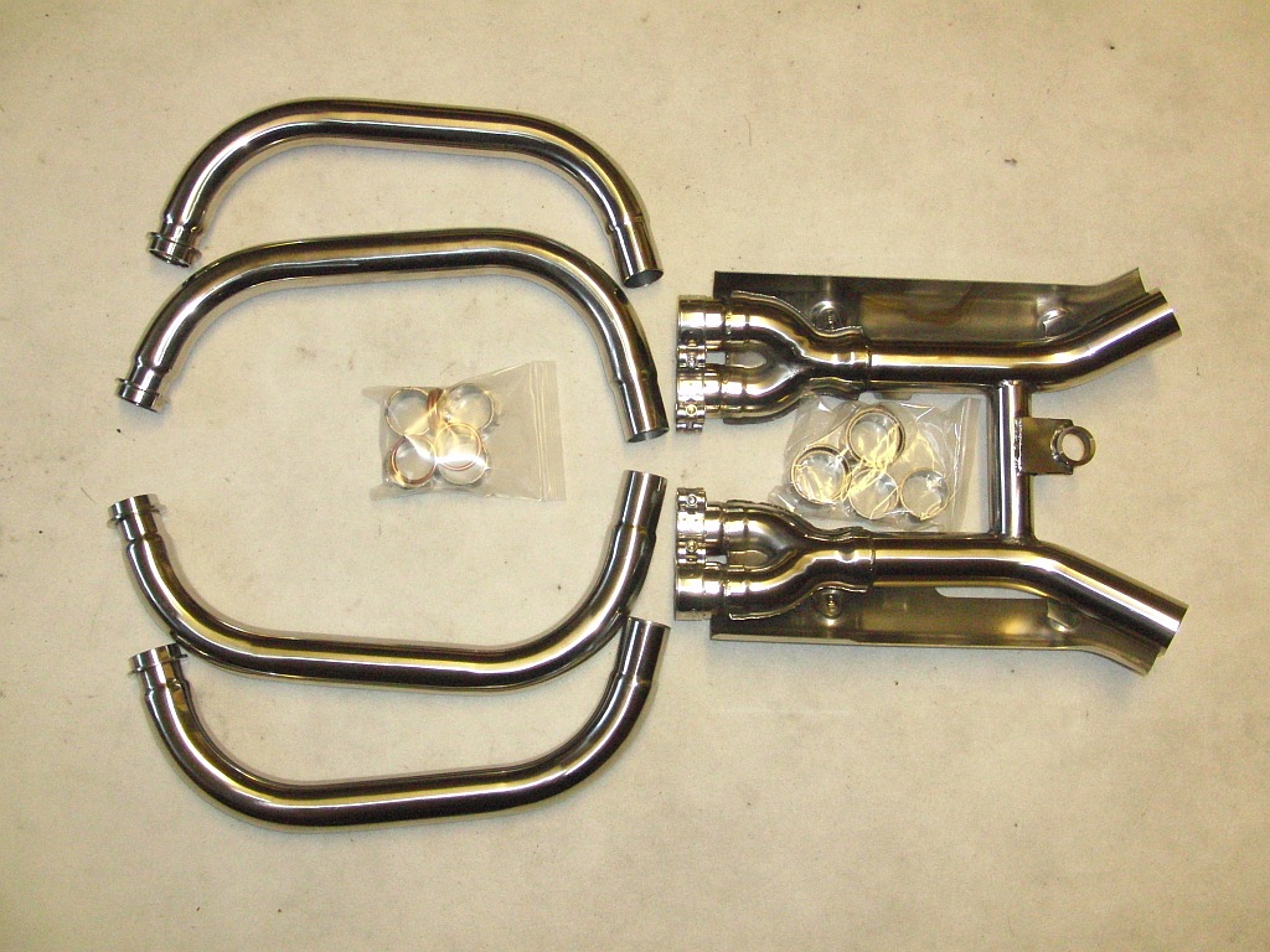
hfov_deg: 50.1
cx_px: 635
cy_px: 476
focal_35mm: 37
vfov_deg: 38.7
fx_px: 1357
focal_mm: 6.42
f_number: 3.6
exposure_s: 1/60
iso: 800
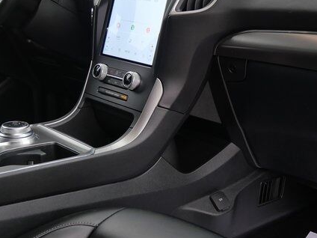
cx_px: 189
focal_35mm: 58
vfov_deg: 25.2
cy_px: 103
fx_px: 531
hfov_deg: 33.1
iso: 200
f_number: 3.5
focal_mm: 12
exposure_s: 1/60
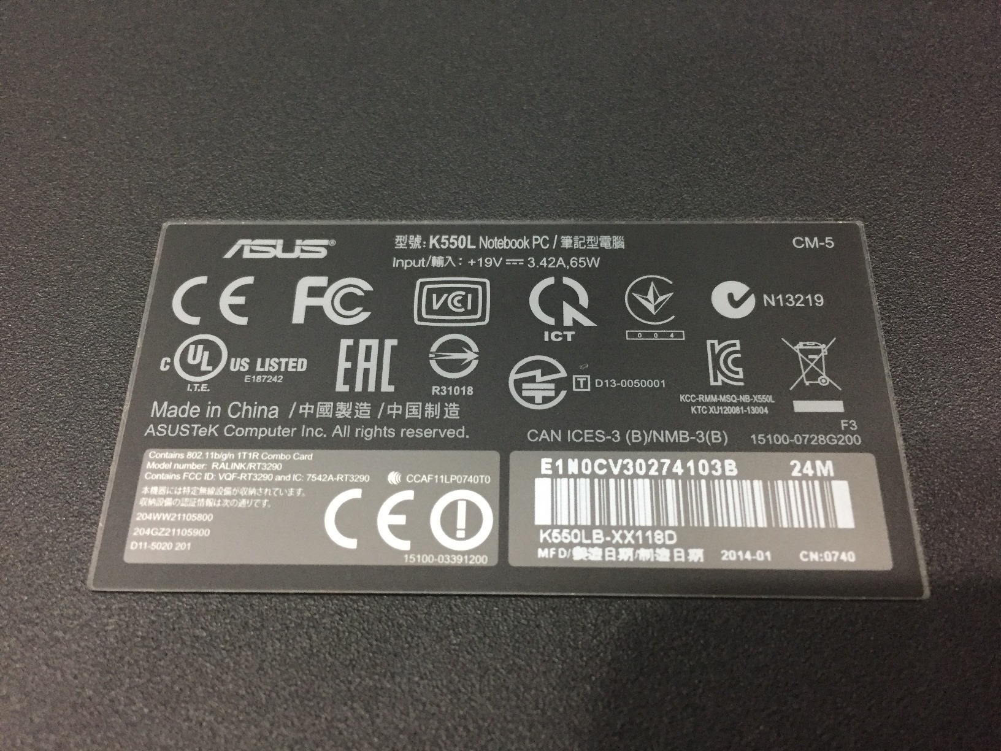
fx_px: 839
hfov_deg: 61.7
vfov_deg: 48.2
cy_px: 376
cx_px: 500
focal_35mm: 29
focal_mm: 4.15
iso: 250
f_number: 2.2
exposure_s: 1/33
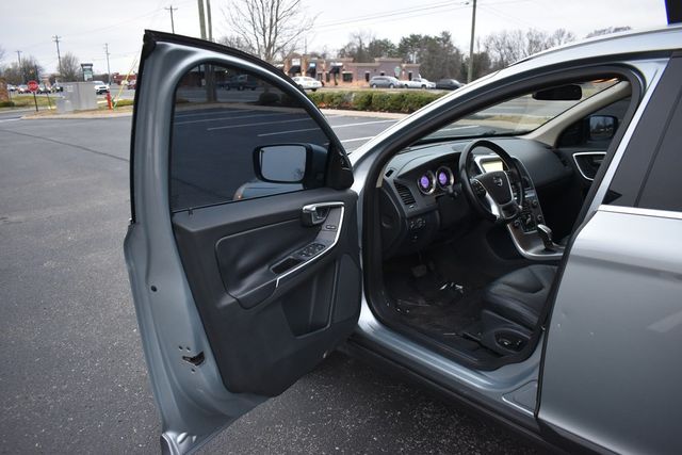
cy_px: 228
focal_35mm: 27
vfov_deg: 48.0
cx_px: 341
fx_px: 512
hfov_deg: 67.4
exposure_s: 1/125
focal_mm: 18
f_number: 3.5
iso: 1250
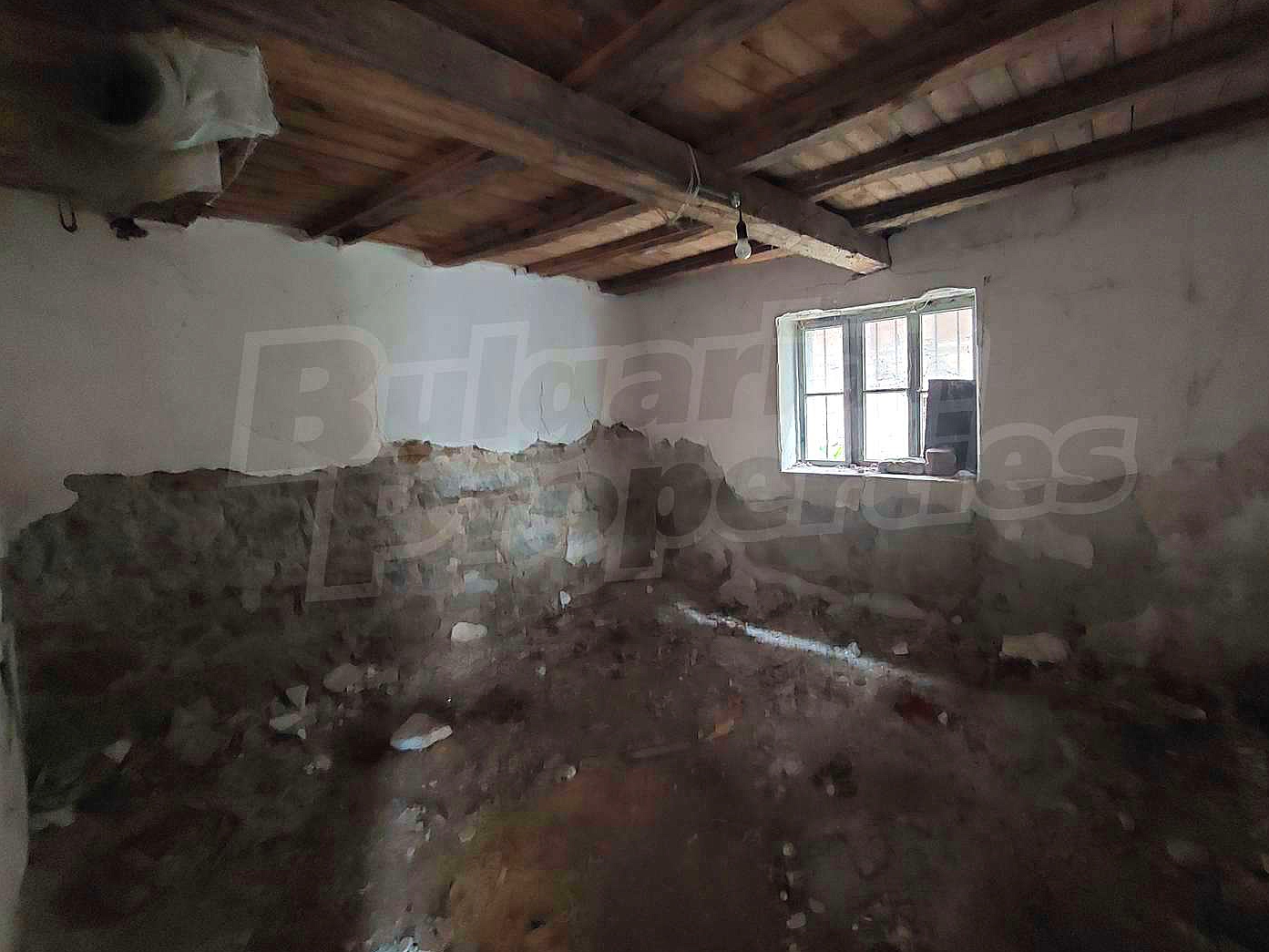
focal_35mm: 14
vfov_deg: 85.6
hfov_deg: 101.9
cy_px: 450
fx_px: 513
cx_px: 682
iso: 640
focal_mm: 1.74
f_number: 2.2
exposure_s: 1/11
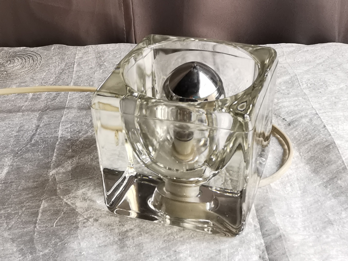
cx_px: 174
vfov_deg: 28.0
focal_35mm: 52
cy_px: 130
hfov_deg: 36.8
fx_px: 523
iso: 64
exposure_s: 1/50
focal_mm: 2.26
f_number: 2.2
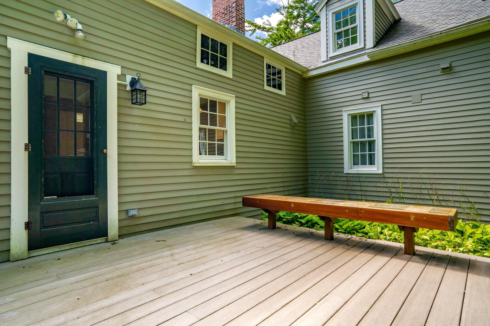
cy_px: 163
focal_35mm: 19
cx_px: 245
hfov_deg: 86.9
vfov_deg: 64.5
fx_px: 259
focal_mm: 19
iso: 50
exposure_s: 1/160
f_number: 9
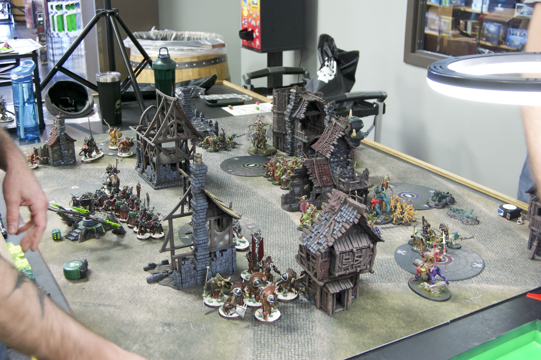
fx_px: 676
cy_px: 180
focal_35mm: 45
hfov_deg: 43.6
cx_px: 270
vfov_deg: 29.8
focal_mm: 30
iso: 1600
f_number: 6.3
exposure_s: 1/13
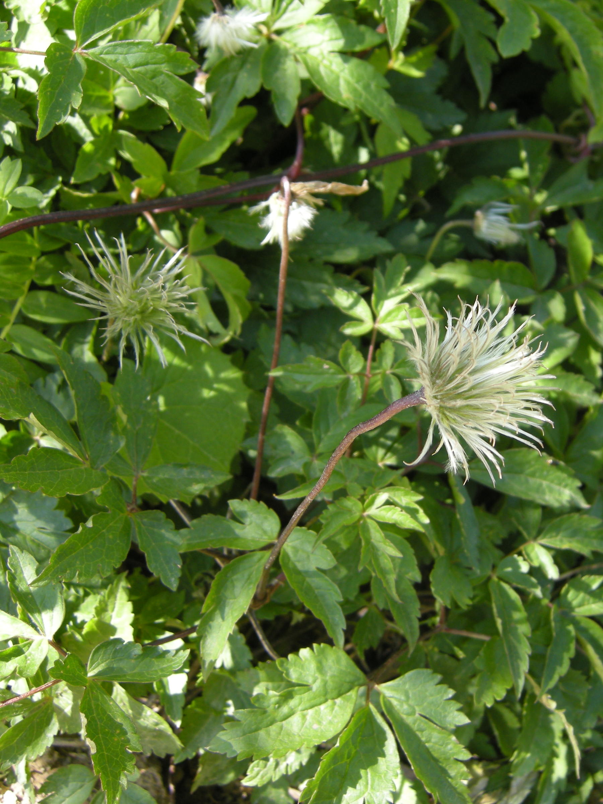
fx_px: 813
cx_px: 302
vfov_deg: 52.6
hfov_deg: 40.7
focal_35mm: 35
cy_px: 402
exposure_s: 1/60
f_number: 3
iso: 64
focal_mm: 7.5
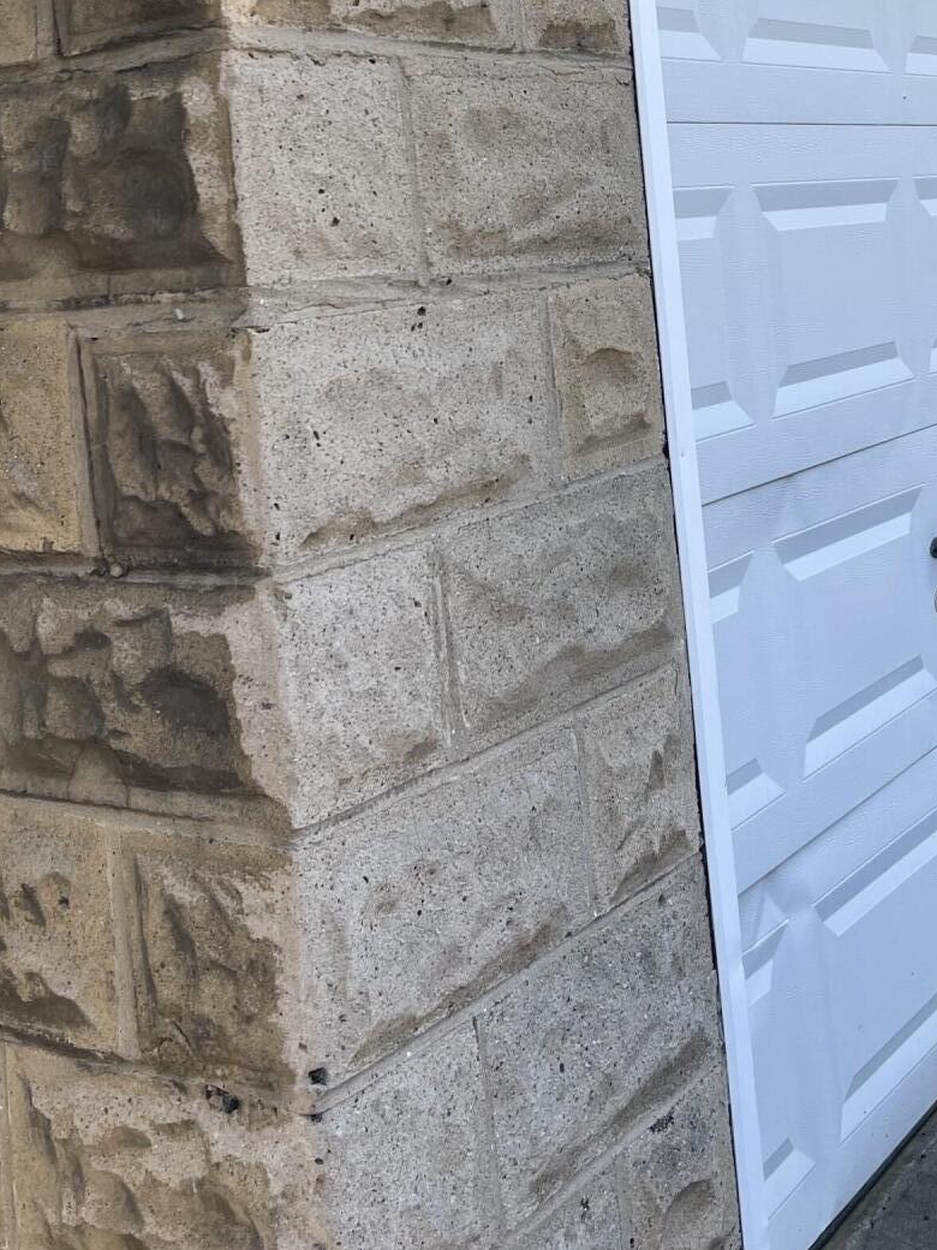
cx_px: 669
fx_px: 1805
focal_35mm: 50
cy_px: 239
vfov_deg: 36.8
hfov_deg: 28.8
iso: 32
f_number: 1.6
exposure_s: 1/246
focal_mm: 5.1
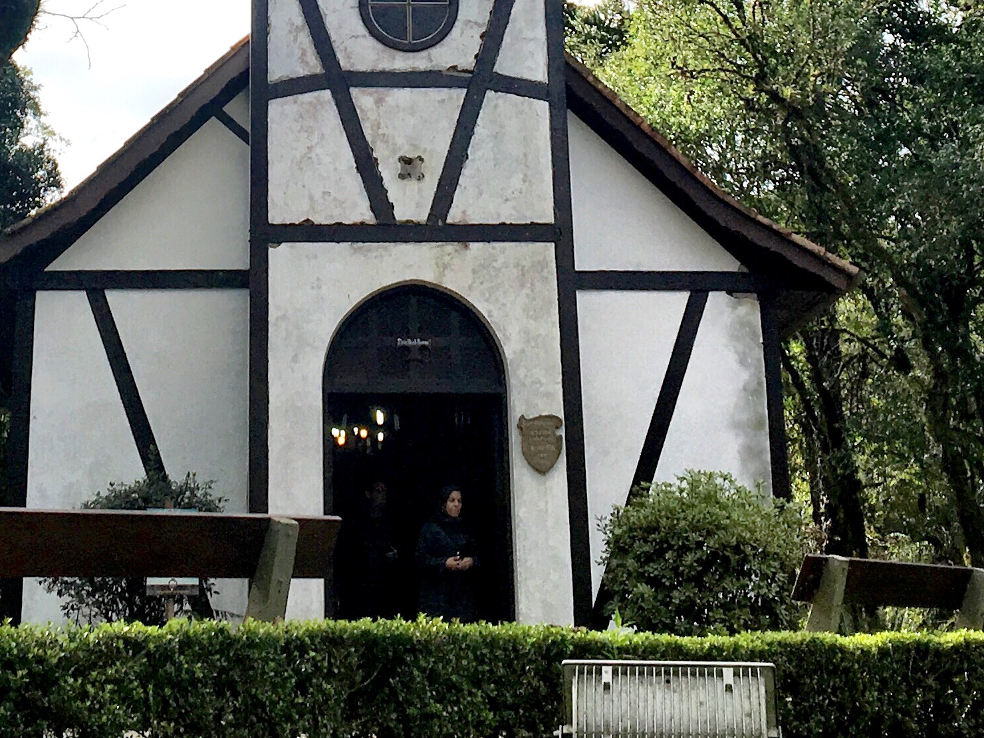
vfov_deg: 17.9
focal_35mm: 79
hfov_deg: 24.6
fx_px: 2246
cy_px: -92
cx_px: 322
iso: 25
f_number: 2.2
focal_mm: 4.15
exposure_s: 1/1183
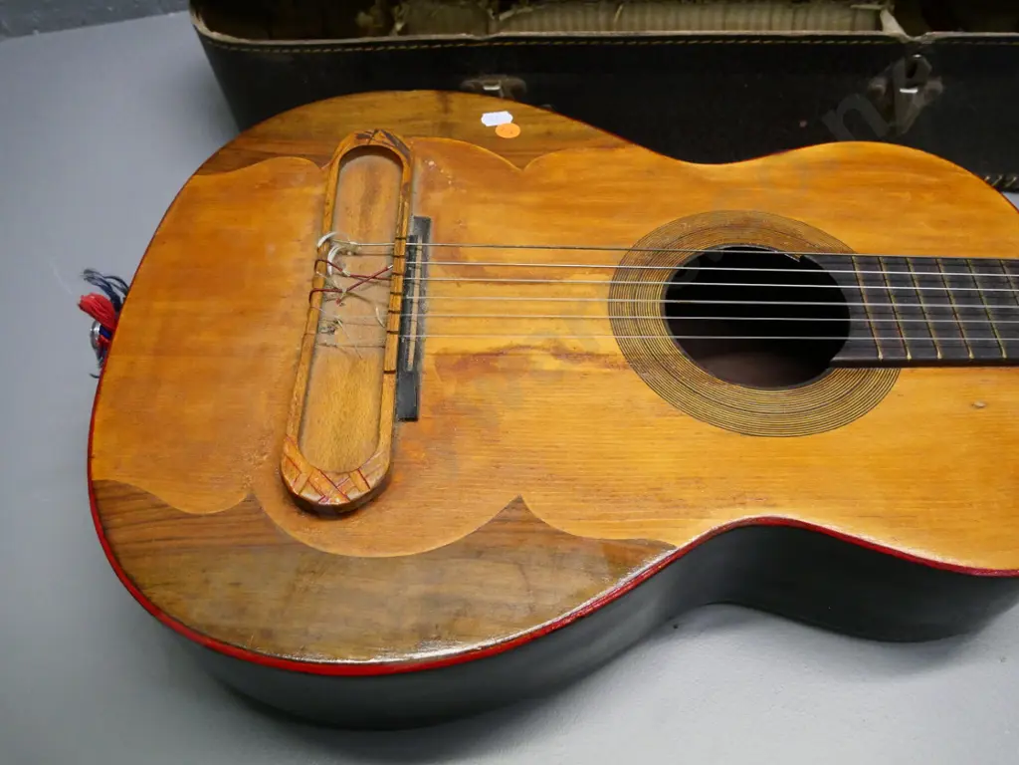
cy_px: 382
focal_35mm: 28
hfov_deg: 63.4
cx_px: 510
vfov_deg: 49.7
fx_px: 824
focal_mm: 14
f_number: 5
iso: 3200
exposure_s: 1/250
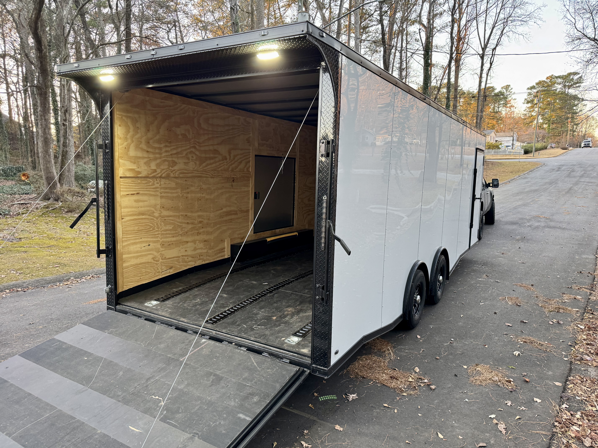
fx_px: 415
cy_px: 224
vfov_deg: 56.8
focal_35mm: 24
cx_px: 299
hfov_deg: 71.6
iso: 200
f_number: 1.78
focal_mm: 6.76
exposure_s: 1/79
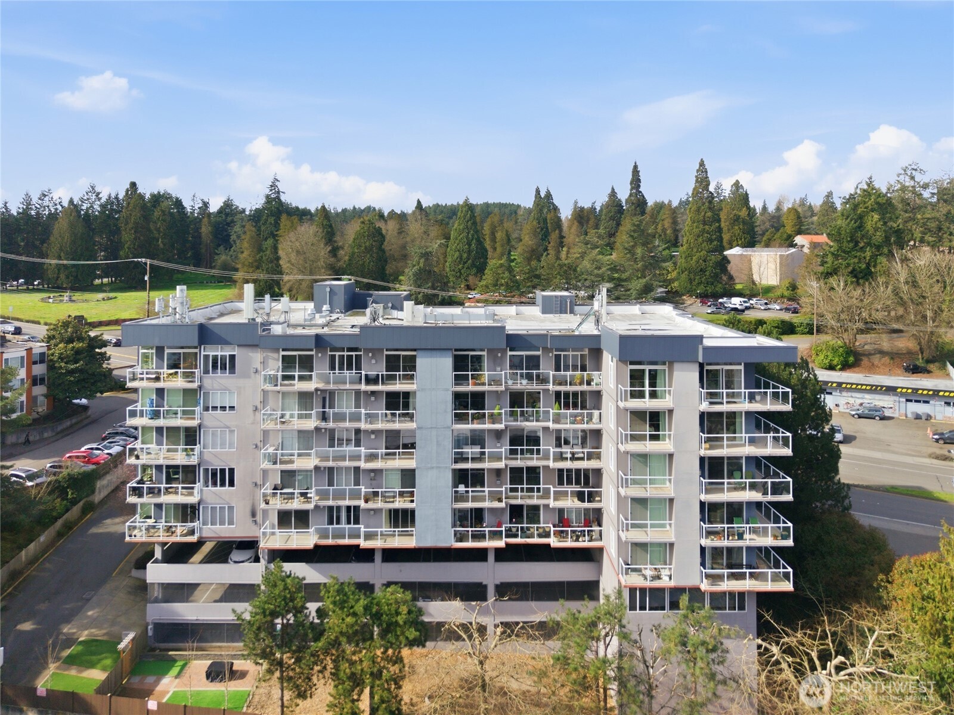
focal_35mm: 24
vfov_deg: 56.8
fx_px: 661
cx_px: 477
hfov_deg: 71.6
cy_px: 358
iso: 220
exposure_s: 1/3200
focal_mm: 8.7
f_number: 1.8
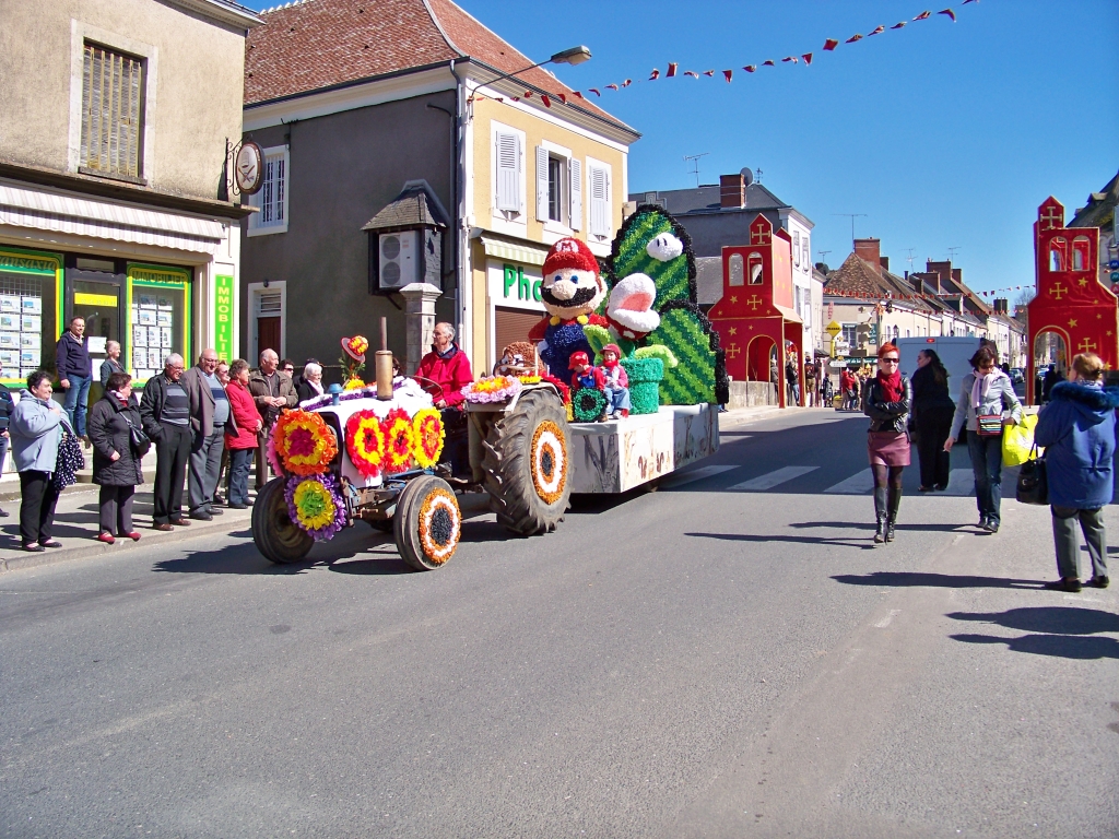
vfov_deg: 42.9
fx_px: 1067
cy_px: 420
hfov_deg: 55.4
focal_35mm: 33
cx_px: 560
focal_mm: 5.85
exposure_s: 1/1000
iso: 80
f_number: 2.8
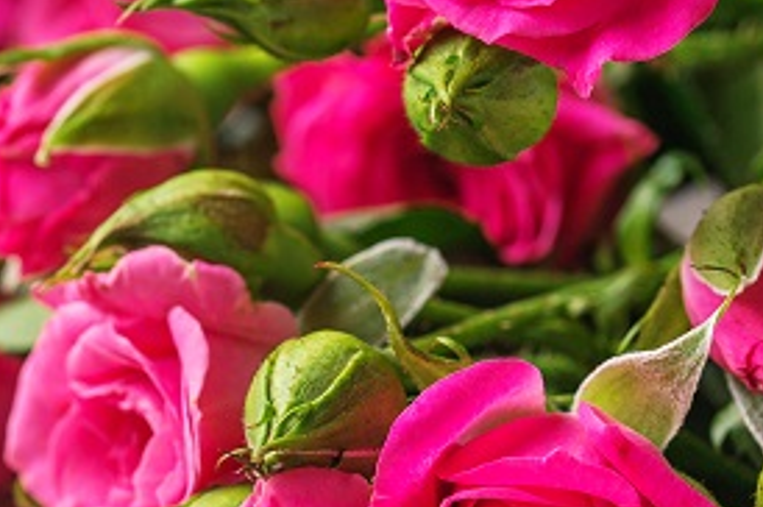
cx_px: 178
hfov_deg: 6.7
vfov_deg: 4.4
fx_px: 6499
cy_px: 677
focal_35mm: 307
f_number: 9
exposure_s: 1/100
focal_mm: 105
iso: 100
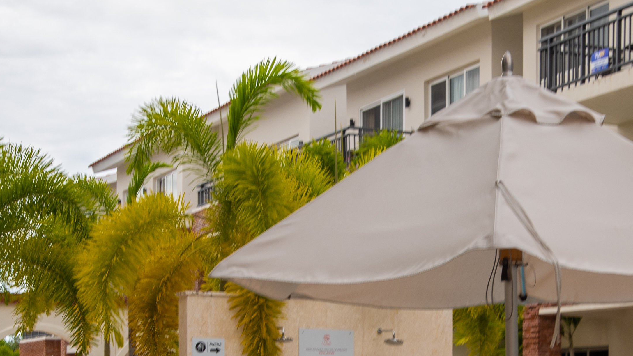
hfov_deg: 24.4
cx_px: 397
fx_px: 1460
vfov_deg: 13.6
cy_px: 410
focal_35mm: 87
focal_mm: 30
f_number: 9
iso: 100
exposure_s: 1/40
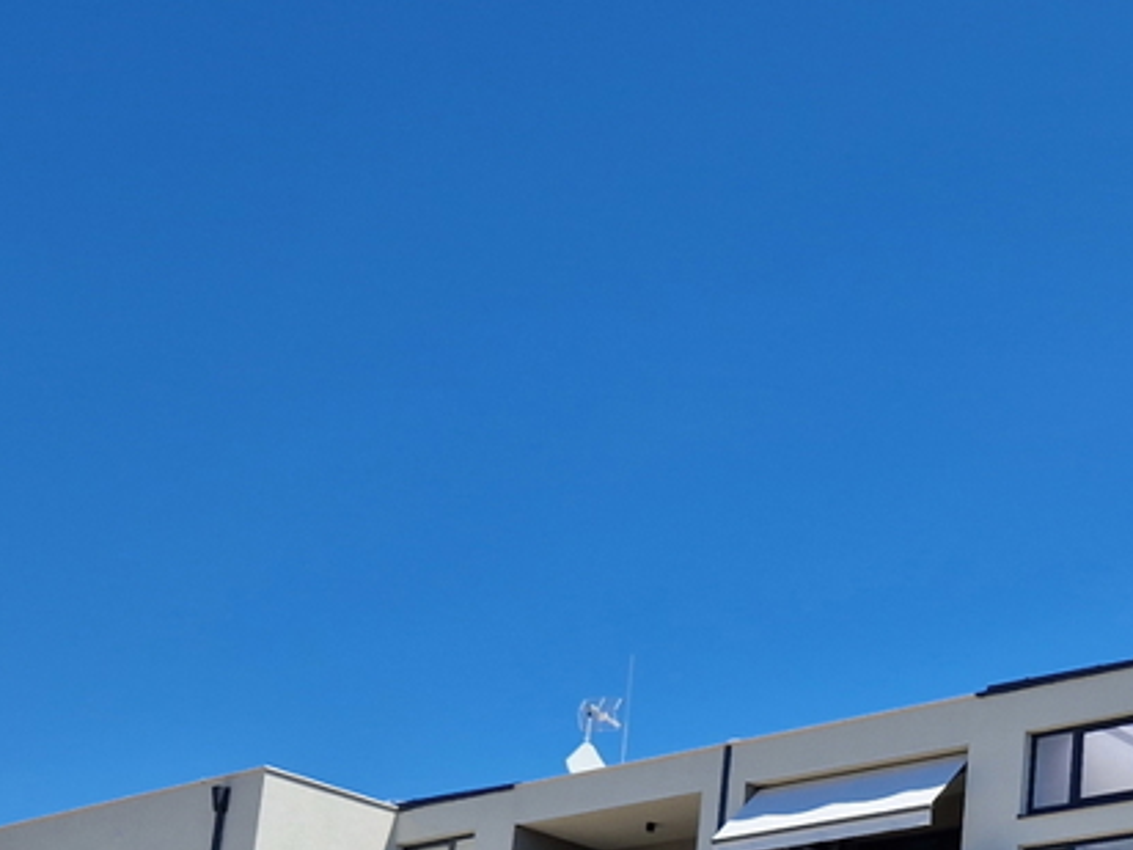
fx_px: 2193
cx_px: 1130
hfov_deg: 27.3
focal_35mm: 67
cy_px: 1059
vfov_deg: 20.3
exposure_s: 1/2128
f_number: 1.8
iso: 50
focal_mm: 5.4
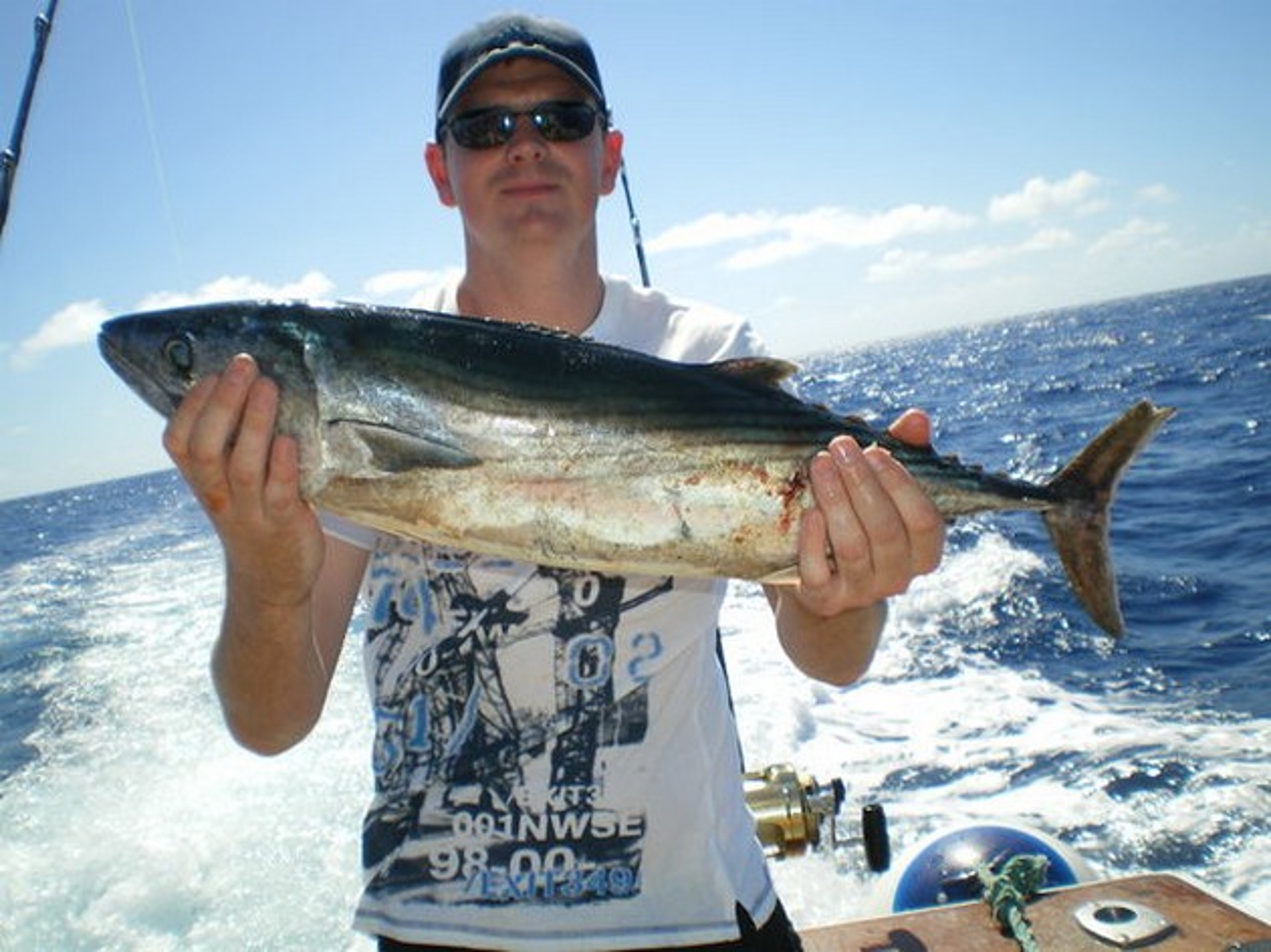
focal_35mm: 36
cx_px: 636
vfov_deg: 39.6
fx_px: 1321
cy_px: 476
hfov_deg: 51.4
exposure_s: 1/500
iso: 50
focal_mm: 6.3
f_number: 4.6
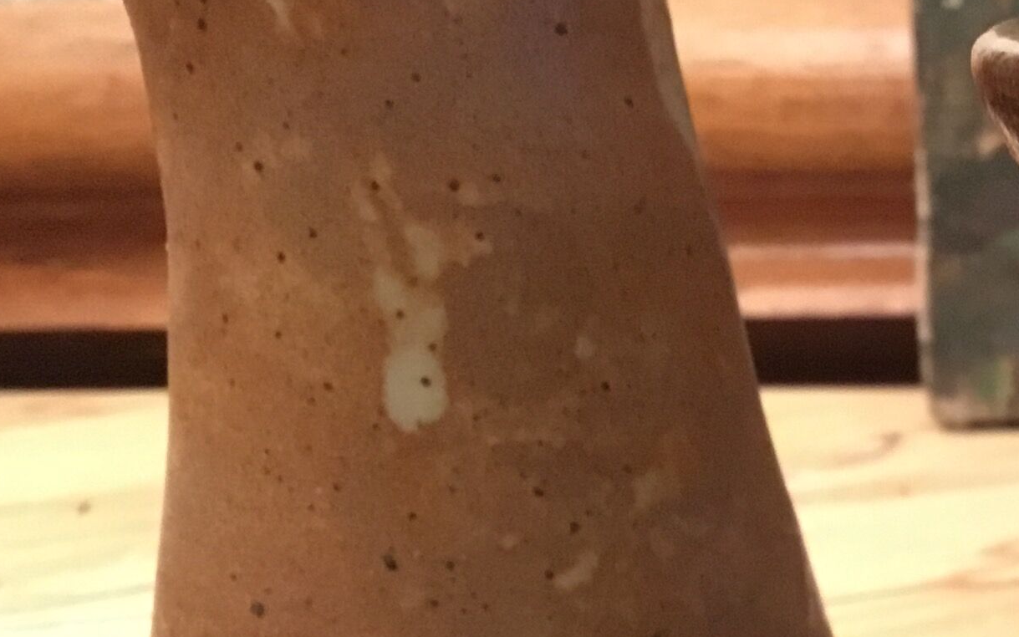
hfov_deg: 21.5
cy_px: 695
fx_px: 2444
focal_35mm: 88
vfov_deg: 14.5
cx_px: 1288
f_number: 2.4
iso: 400
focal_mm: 3.3
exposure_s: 1/17
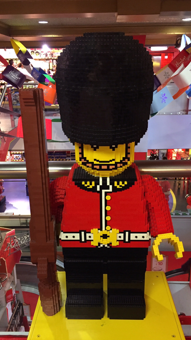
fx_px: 288
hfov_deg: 36.7
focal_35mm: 32
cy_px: 170
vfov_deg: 61.0
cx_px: 98
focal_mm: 4.15
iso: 320
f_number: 2.2
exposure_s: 1/33
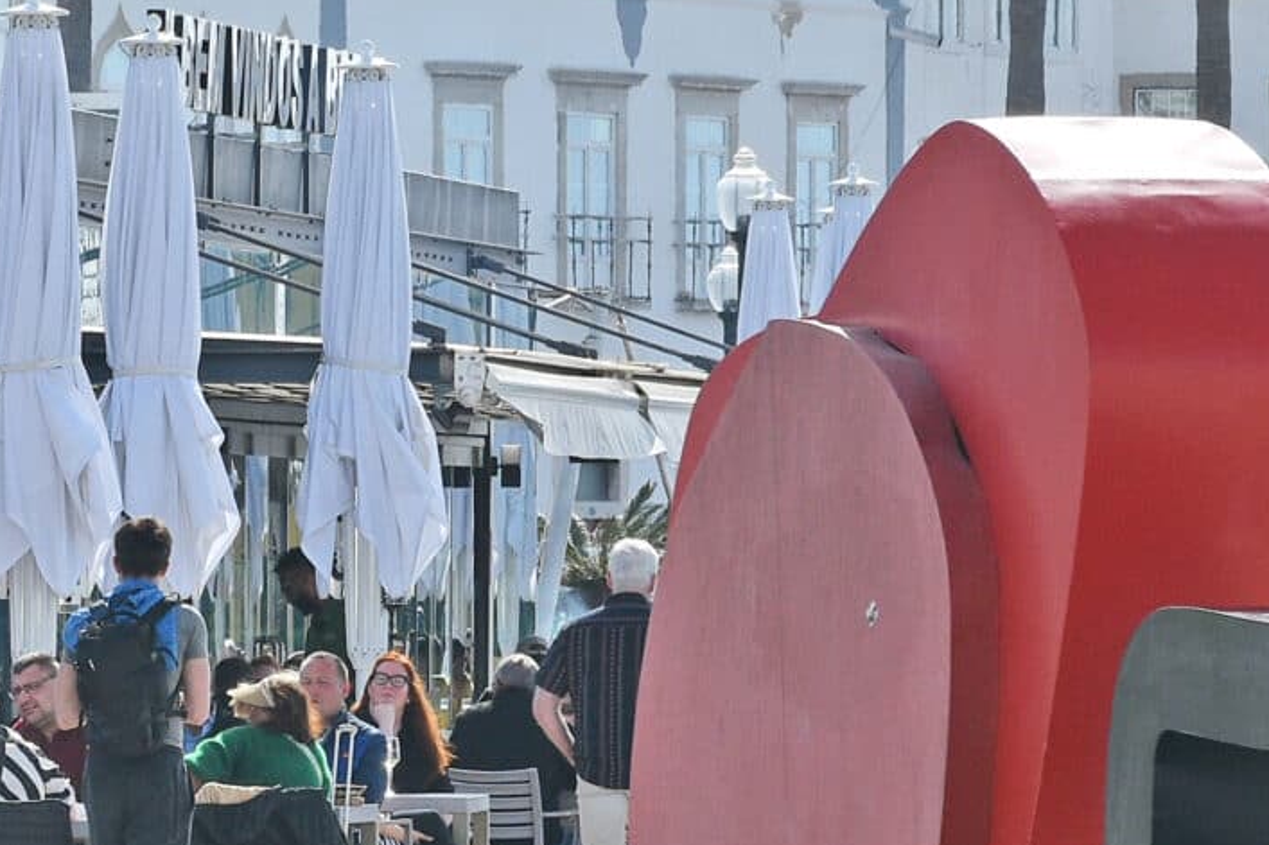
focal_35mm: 462
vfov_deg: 3.0
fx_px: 16274
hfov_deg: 4.5
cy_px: 566
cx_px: 22
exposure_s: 1/400
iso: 200
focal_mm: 85
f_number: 8
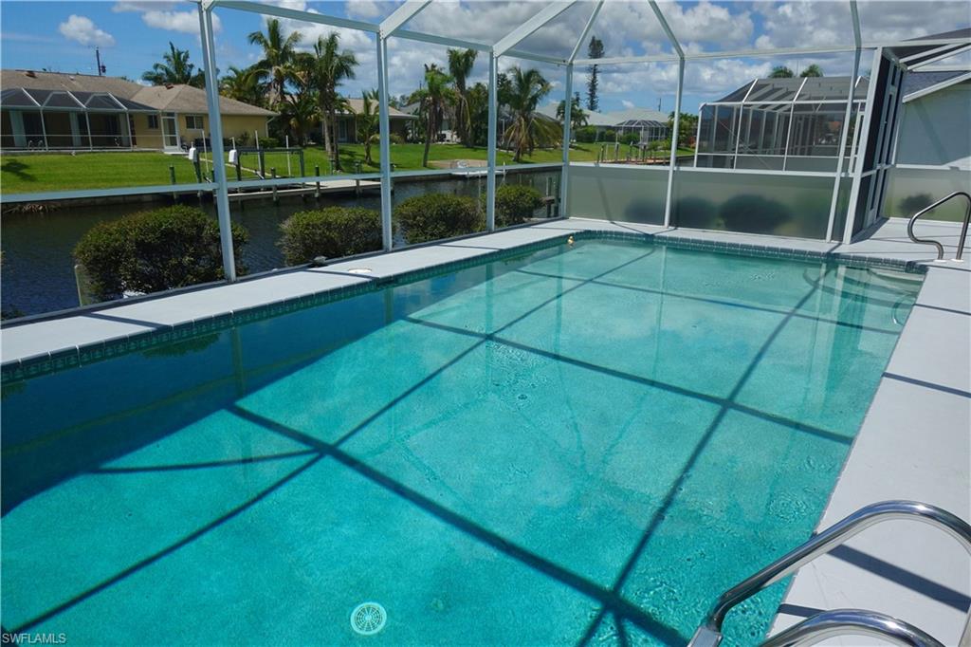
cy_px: 324
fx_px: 647
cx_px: 486
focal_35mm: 24
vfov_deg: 53.1
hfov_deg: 73.8
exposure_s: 1/500
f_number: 5.6
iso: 125
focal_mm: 8.8
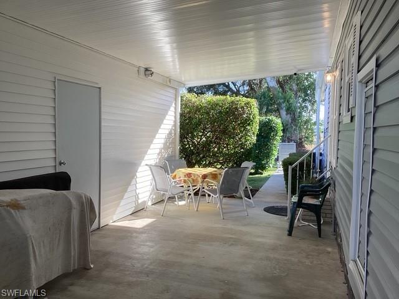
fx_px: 357
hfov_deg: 58.4
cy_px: 150
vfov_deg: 45.4
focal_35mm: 31
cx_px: 200
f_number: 2.4
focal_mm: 3.3
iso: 25
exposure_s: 1/159
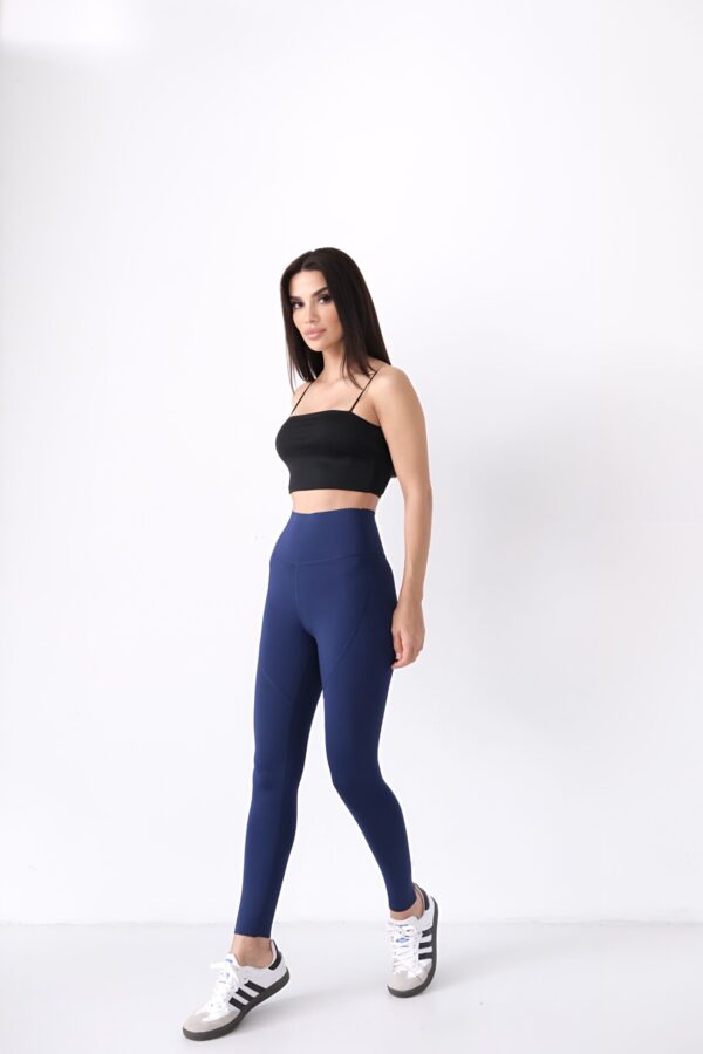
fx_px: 967
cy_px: 527
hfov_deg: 40.0
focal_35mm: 33
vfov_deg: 57.2
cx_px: 352
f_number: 5.6
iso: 2500
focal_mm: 22.3
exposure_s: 1/60
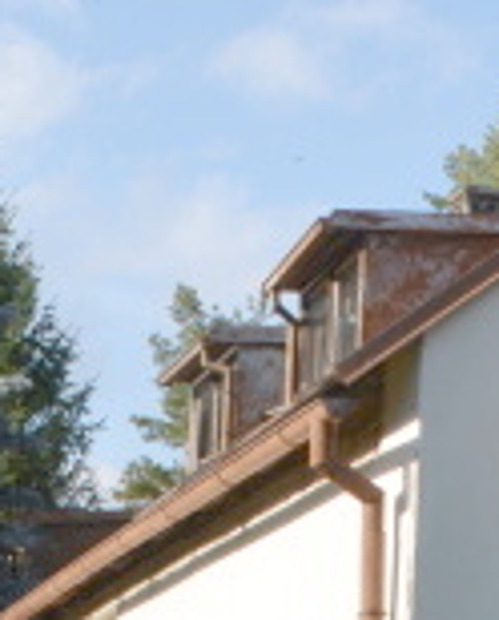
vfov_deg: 14.5
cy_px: 556
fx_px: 2409
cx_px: 620
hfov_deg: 11.6
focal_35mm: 131
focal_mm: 18
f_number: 8
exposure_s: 1/250
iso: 125
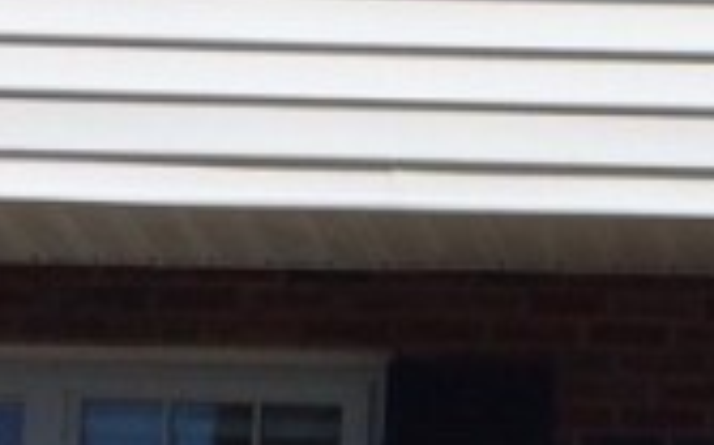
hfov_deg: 10.8
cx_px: 1018
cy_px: 697
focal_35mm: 189
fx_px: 3674
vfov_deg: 6.8
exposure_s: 1/5882
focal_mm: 4.15
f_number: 2.2
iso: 32
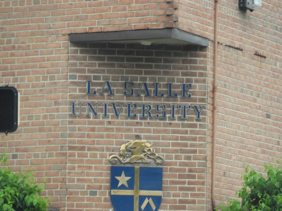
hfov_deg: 3.3
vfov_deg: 2.5
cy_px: 106
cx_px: 141
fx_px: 4888
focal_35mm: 600
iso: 360
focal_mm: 107.5
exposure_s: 1/250
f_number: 5.6
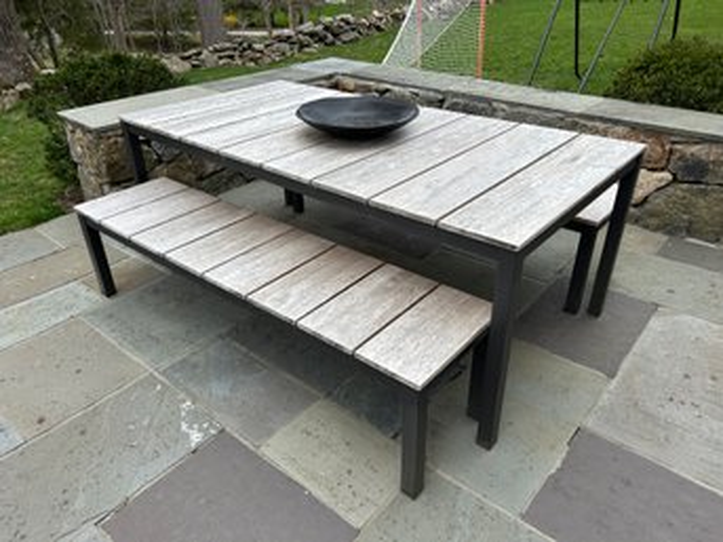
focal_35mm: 26
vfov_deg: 53.0
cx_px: 362
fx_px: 543
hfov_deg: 67.3
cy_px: 271
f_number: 1.5
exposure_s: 1/1361
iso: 50
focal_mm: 5.7
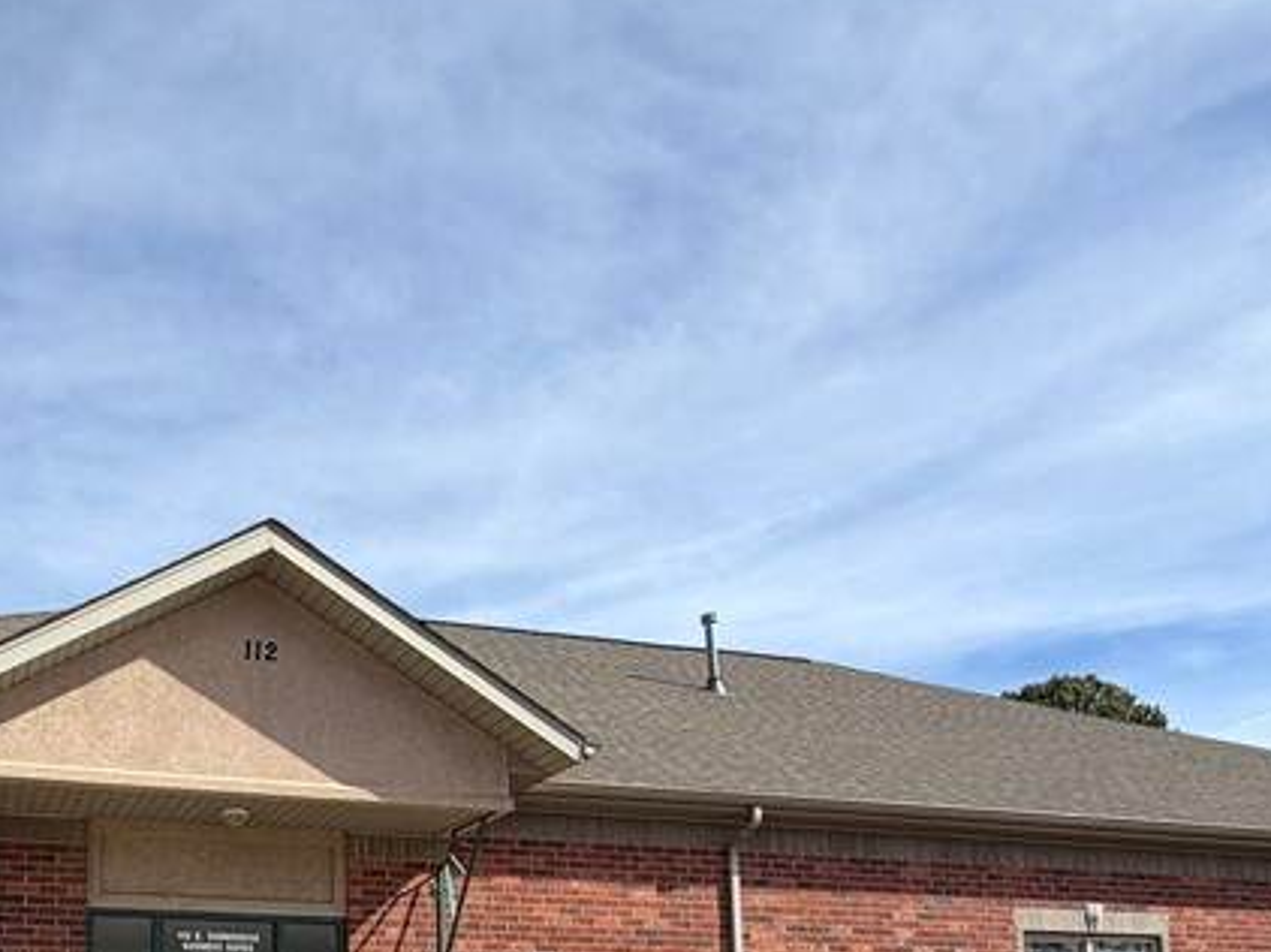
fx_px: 1248
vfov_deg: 37.0
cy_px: 973
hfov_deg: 51.1
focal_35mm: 34
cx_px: 277
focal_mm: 2.22
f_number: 2.2
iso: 20
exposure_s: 1/770
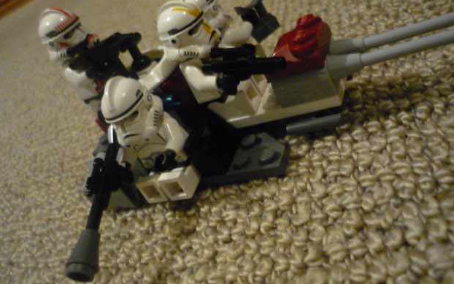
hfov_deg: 54.0
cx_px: 223
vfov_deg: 35.3
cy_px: 147
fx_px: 446
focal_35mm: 36
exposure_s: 1/13
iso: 800
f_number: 2.8
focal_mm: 5.5
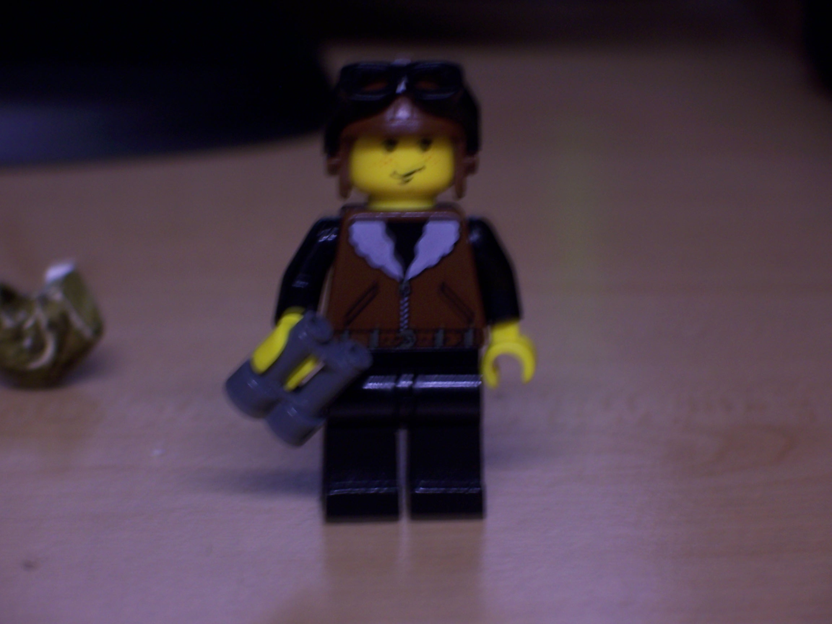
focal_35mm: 146
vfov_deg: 10.2
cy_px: 312
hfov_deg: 13.5
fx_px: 3509
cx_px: 416
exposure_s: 1/8
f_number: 4.8
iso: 80
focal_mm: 25.1
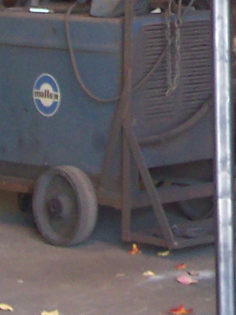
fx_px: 1910
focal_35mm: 210
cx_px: 549
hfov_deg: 6.7
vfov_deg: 9.3
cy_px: -59
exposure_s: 1/30
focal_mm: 8
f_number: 2.8
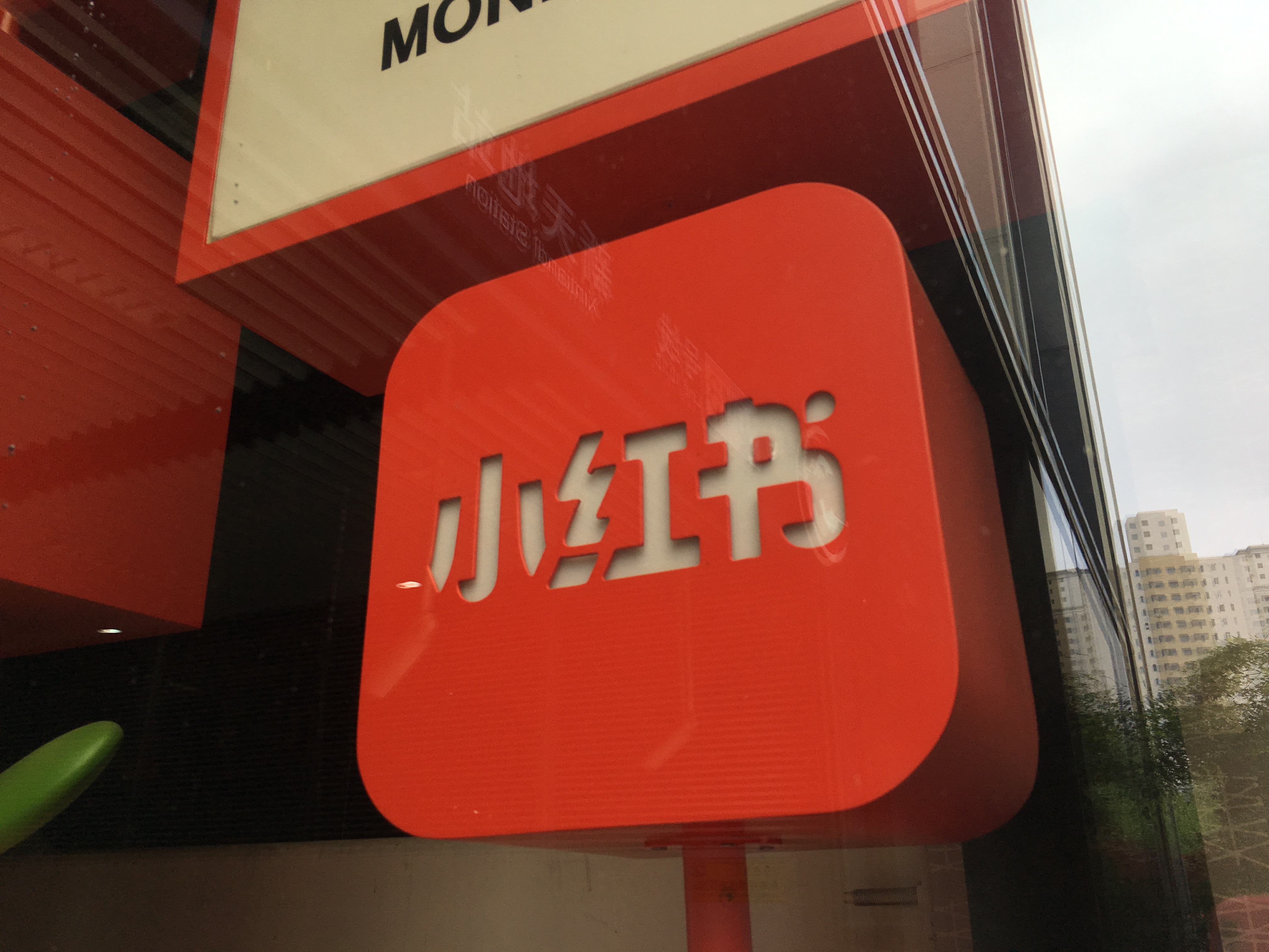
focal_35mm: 29
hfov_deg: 61.7
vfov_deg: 48.2
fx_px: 1063
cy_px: 476
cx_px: 634
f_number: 2.2
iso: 25
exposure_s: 1/192
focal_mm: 4.15
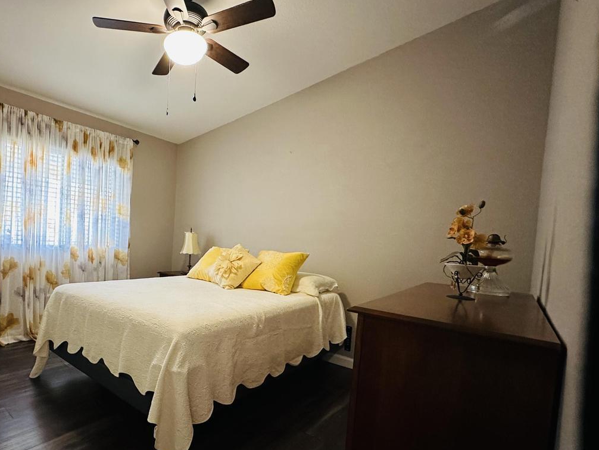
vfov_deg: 68.4
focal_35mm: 19
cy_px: 256
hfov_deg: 81.9
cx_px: 201
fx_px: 329
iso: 500
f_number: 2.2
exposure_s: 1/60
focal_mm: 2.22
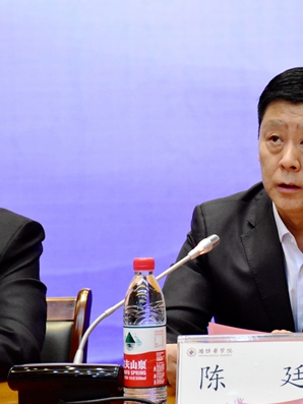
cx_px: 290
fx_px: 1271
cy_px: 203
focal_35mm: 109
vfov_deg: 18.0
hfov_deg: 13.4
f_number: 5
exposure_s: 1/125
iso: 5000
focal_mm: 50
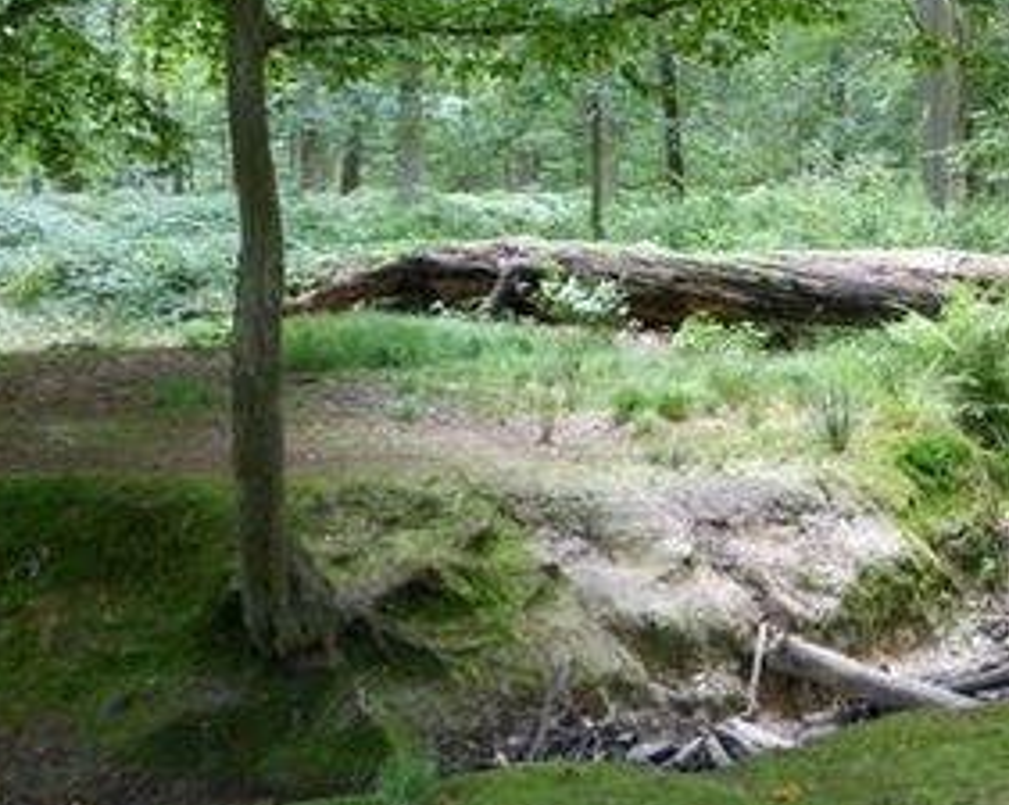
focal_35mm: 52
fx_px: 1551
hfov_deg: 33.2
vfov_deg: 28.6
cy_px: 179
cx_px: 998
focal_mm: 4.5
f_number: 2.8
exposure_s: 1/60
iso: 320
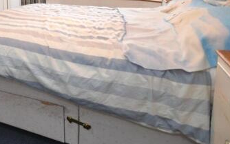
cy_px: 2
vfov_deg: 37.6
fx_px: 188
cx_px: 54
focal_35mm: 30
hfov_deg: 59.1
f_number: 3.5
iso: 1000
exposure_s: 1/60
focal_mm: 10
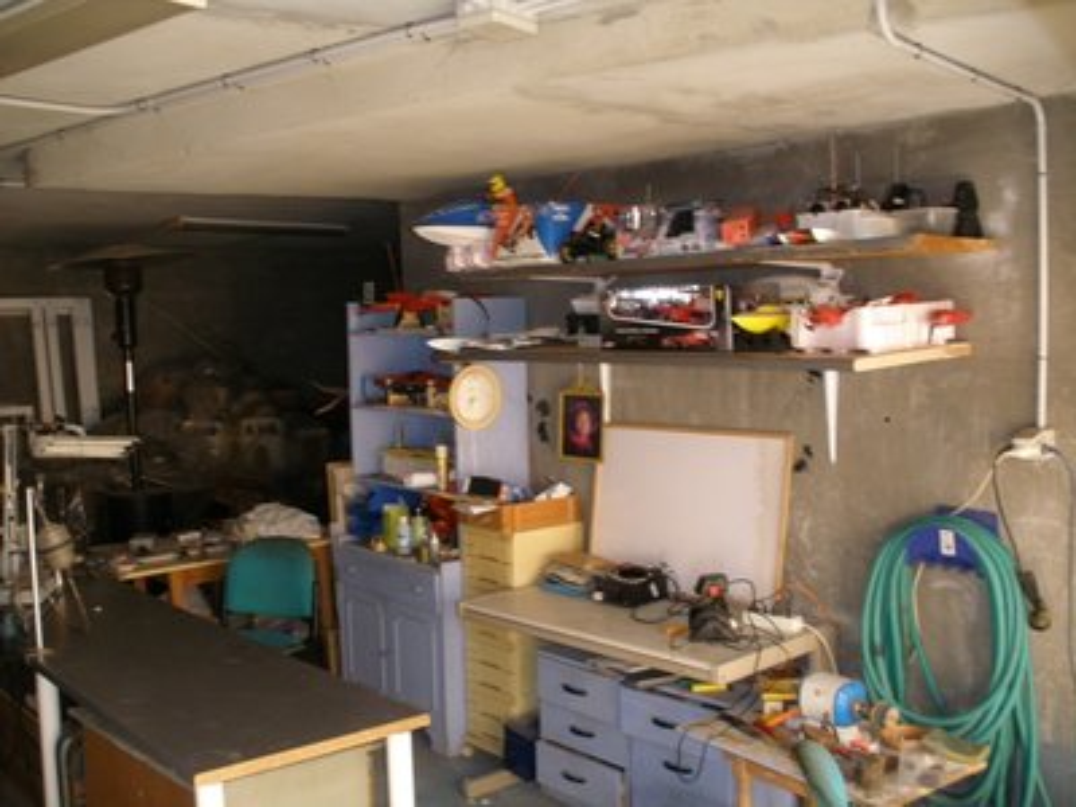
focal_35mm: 36
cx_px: 538
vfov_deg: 39.7
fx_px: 1119
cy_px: 404
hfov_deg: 51.4
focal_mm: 6.3
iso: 200
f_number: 3.5
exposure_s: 1/30
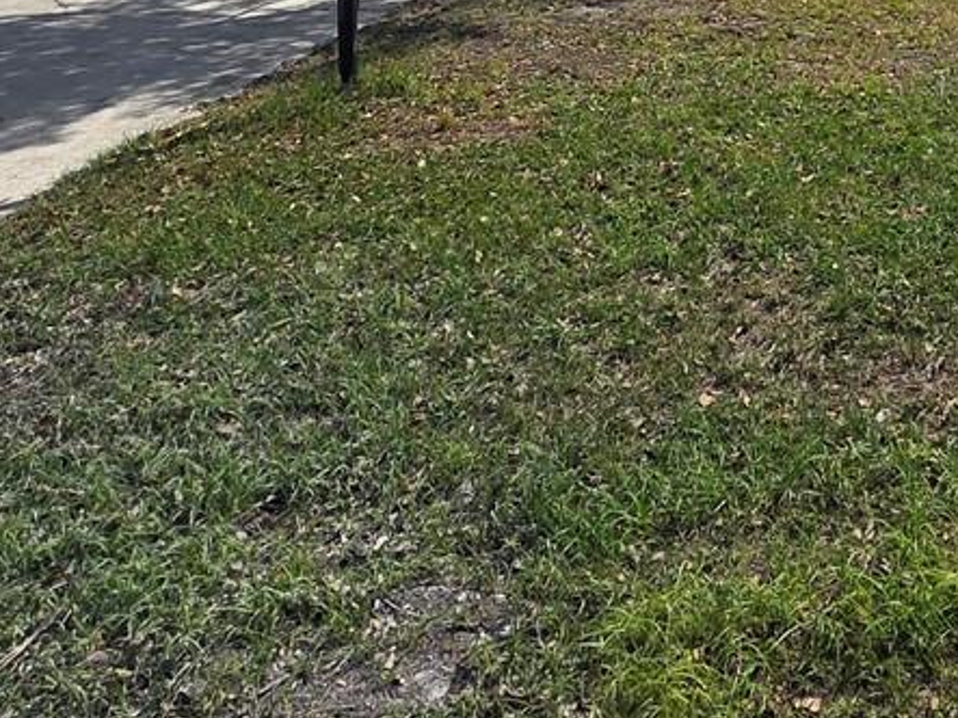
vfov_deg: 26.5
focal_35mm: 47
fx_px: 1300
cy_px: -199
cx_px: 900
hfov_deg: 37.2
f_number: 1.9
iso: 40
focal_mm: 2.2
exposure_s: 1/3598
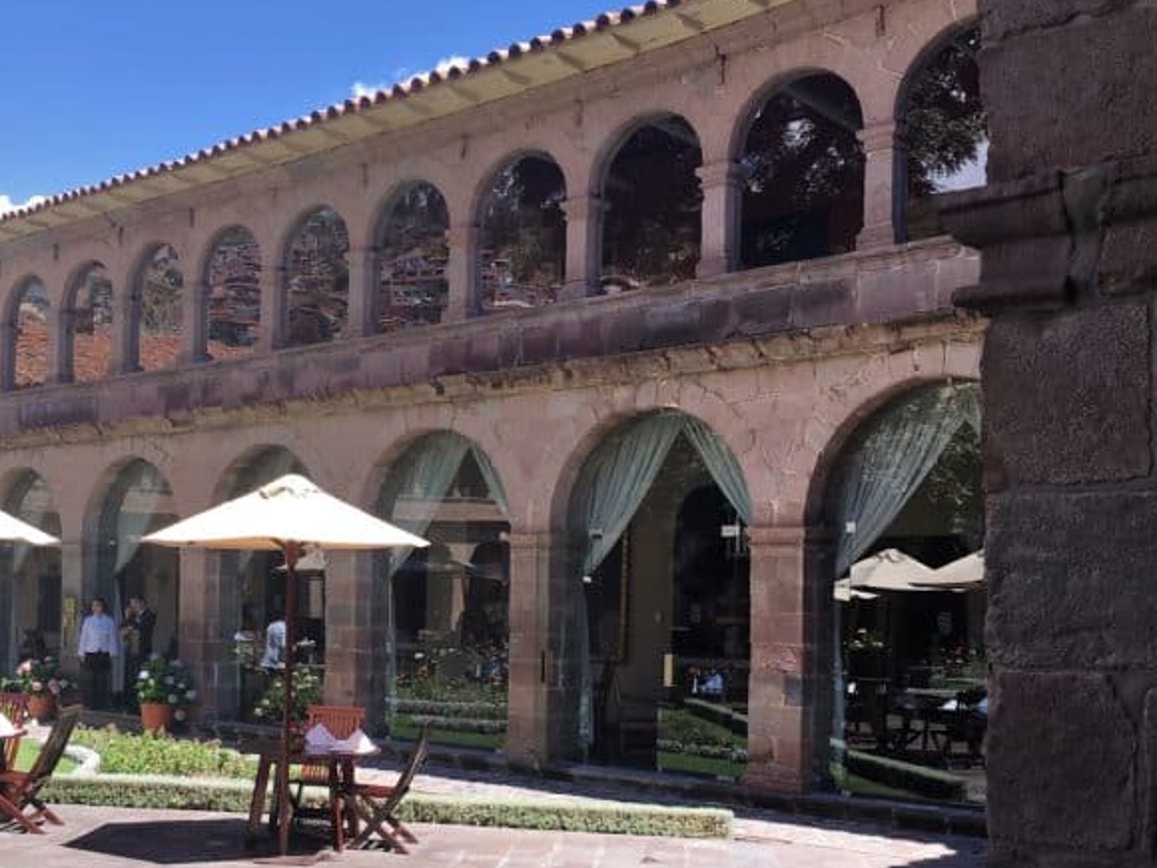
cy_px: 523
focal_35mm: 40
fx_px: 1337
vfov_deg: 35.8
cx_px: 445
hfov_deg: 46.4
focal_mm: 4.15
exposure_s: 1/530
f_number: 2.2
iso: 25
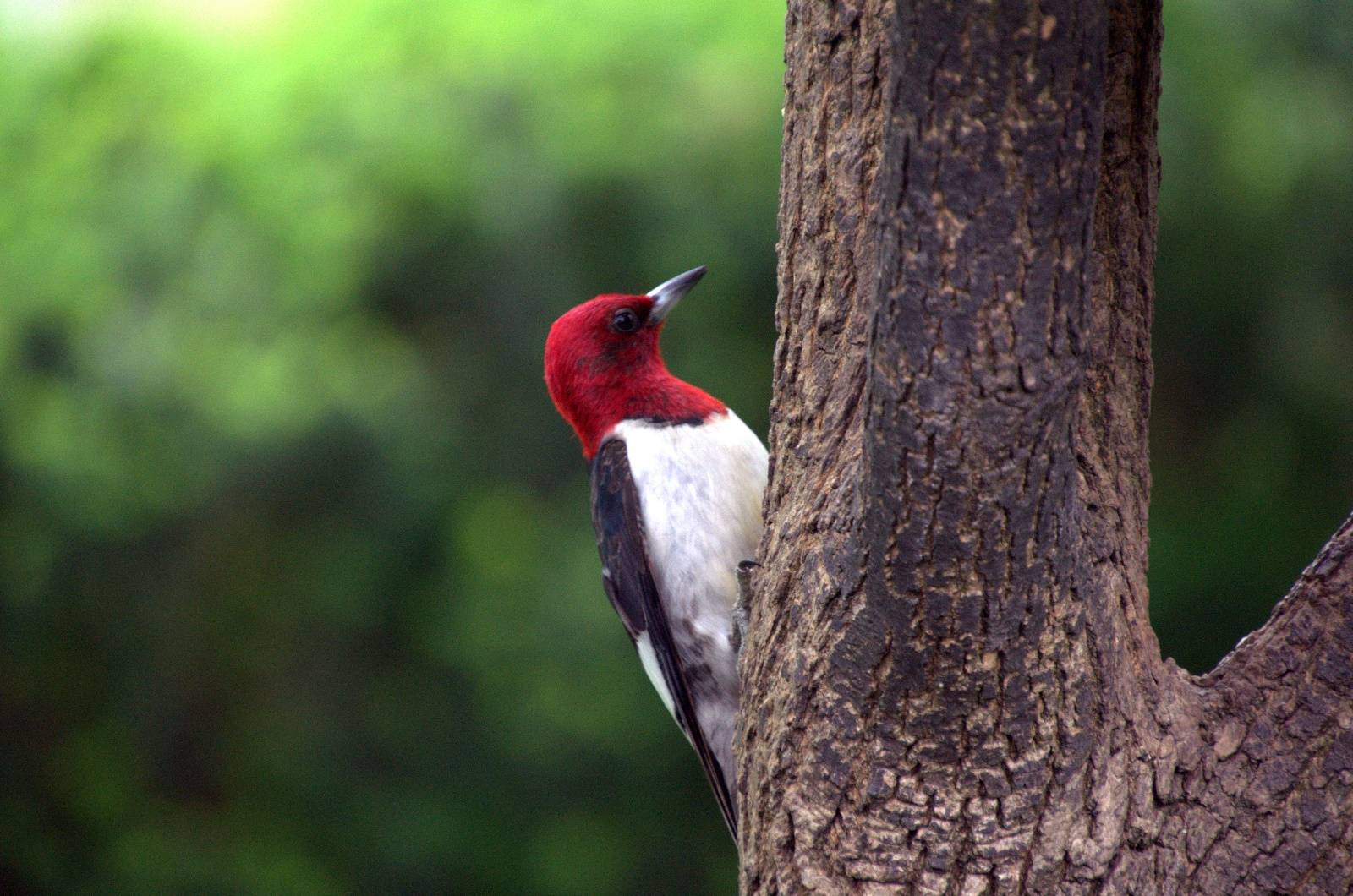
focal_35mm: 555
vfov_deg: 2.5
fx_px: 20817
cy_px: 448
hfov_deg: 3.7
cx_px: 676
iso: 1250
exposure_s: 1/80
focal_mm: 370
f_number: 6.3
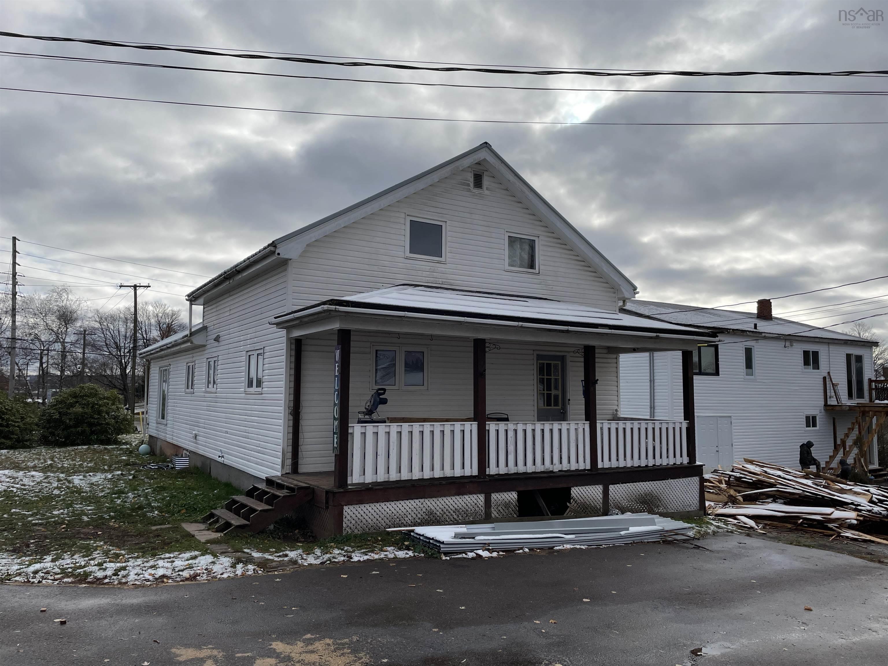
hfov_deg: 67.3
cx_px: 444
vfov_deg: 53.1
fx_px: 667
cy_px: 333
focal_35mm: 26
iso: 32
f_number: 1.6
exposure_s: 1/5814
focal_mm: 4.2
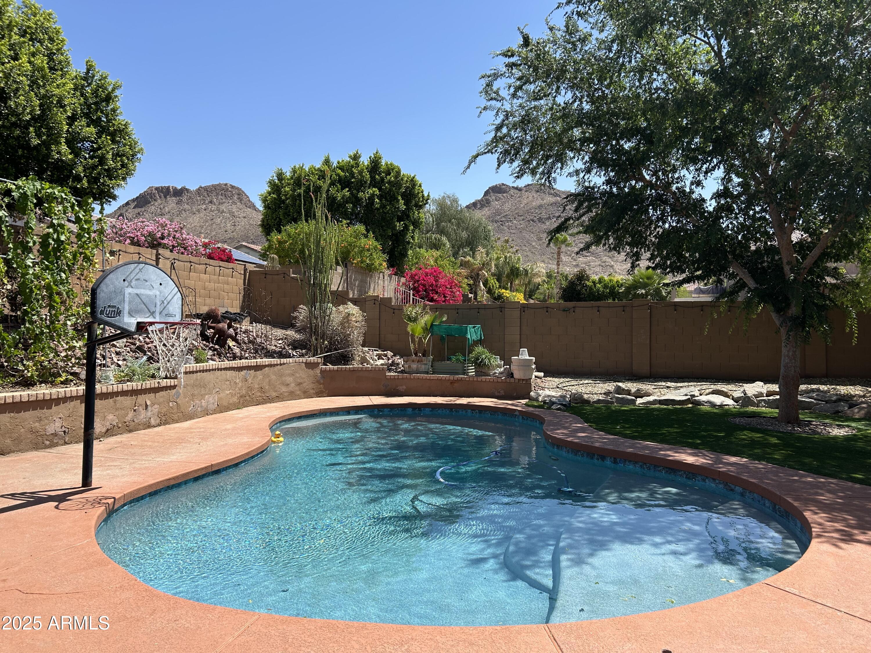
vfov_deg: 53.1
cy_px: 326
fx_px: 654
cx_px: 436
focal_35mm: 26
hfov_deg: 67.3
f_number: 1.5
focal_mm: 5.7
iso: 50
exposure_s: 1/2841
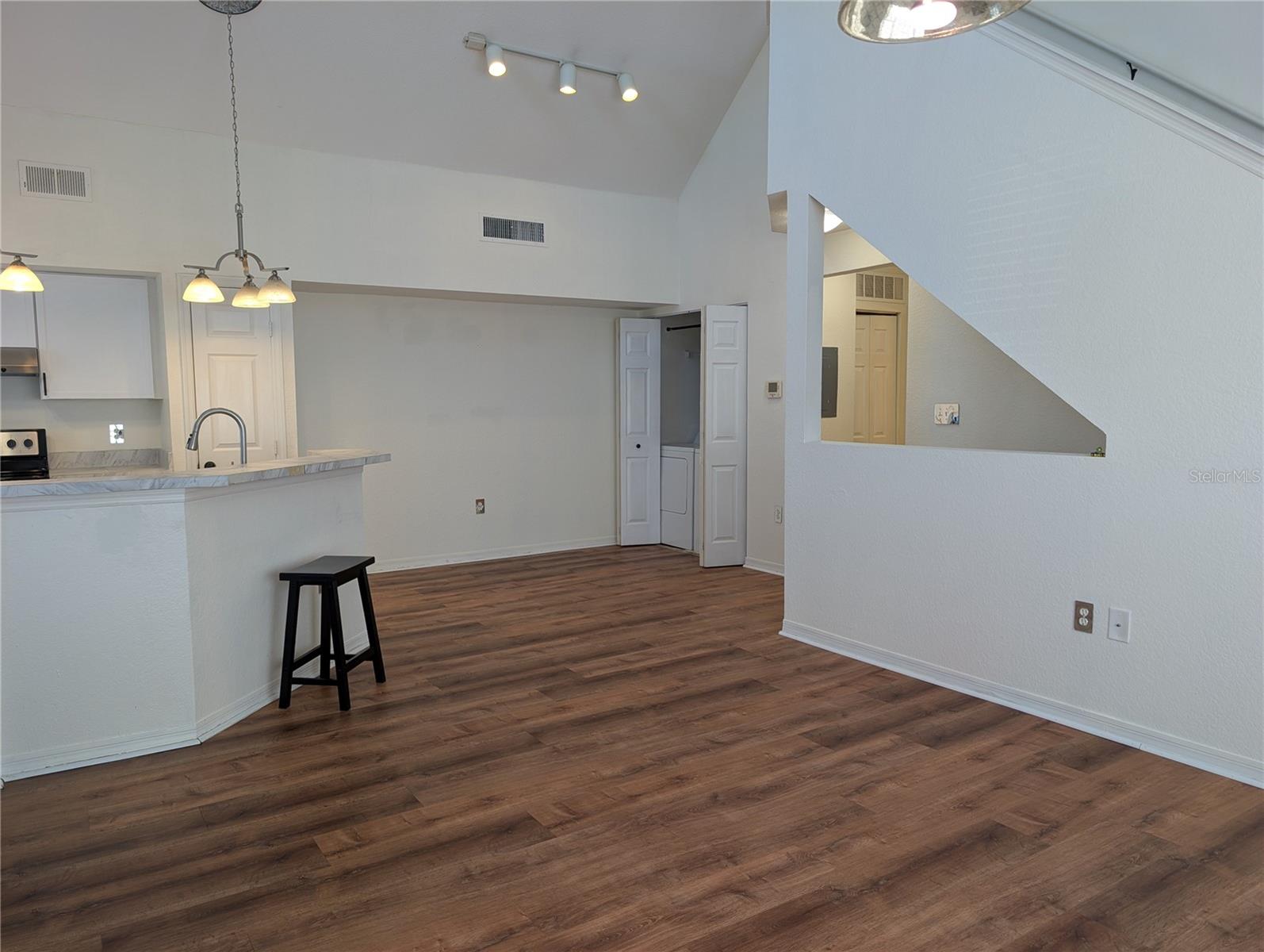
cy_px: 476
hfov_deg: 71.5
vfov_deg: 56.9
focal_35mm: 24
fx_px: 878
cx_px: 632
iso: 31
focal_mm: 6.9
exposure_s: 1/40
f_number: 1.68
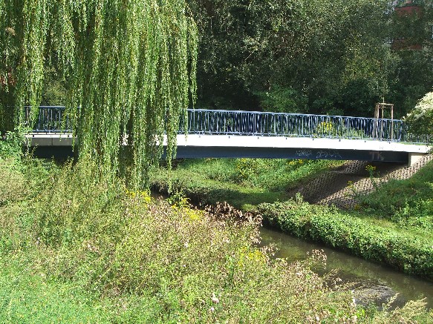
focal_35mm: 68
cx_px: 216
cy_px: 162
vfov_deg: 21.6
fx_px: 850
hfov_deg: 28.6
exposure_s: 1/320
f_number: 4
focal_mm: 14.2
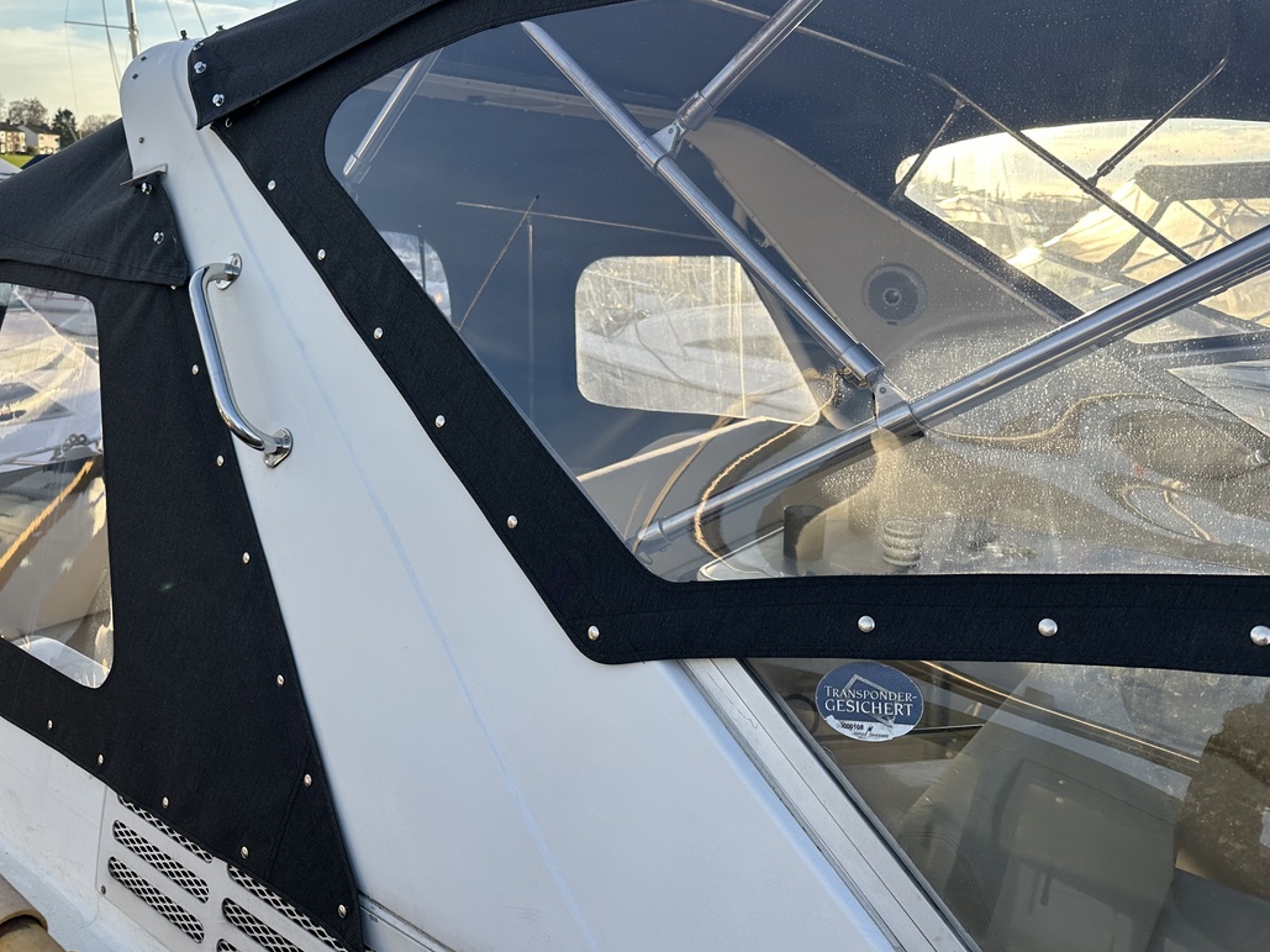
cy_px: 409
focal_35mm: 28
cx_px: 590
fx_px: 1027
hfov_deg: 63.4
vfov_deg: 49.6
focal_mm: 6.86
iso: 80
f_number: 1.78
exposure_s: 1/1289
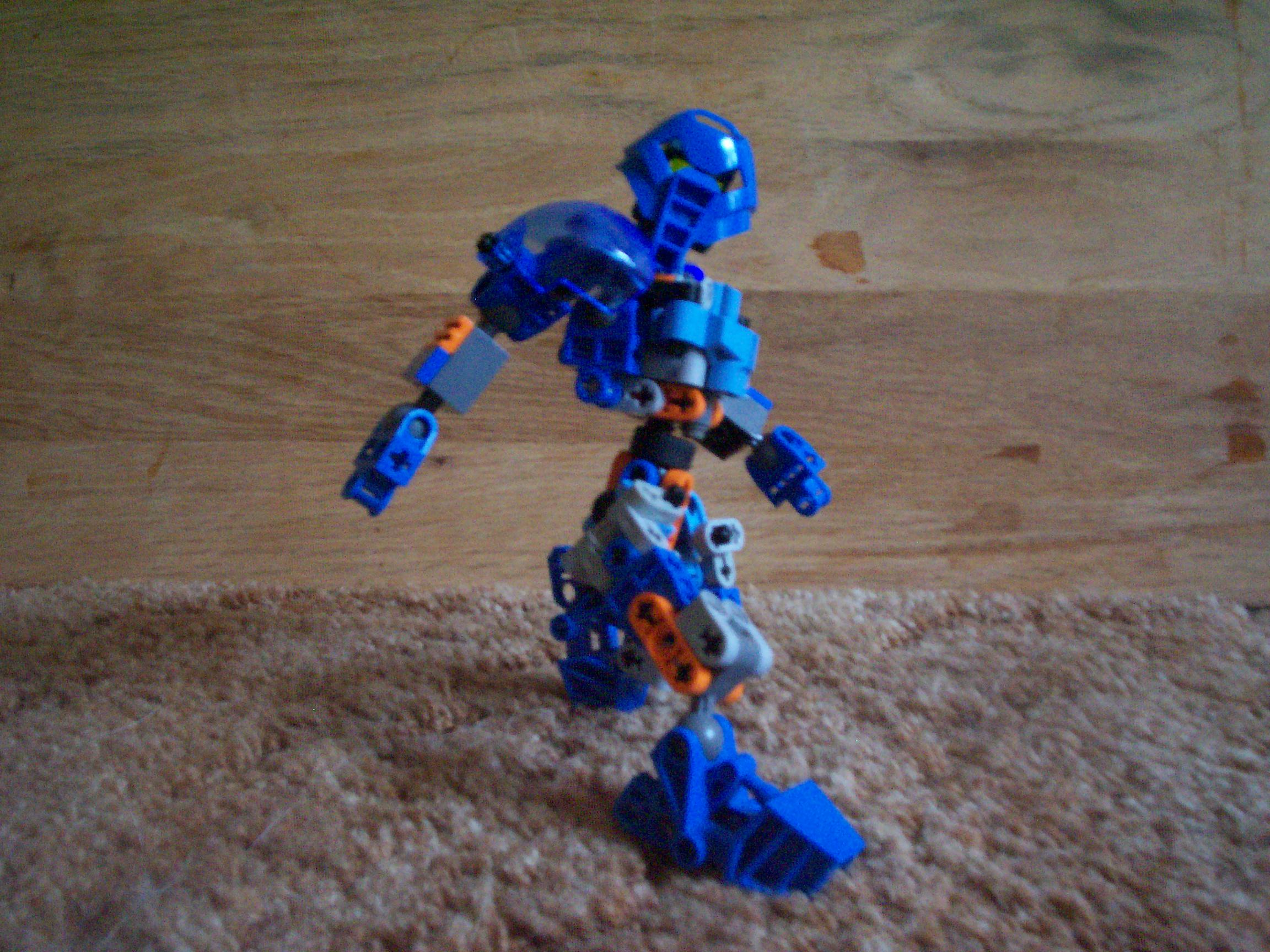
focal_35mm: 36
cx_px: 635
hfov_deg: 51.4
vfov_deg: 39.7
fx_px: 1321
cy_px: 476
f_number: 4.5
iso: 400
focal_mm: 5.9
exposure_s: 1/8
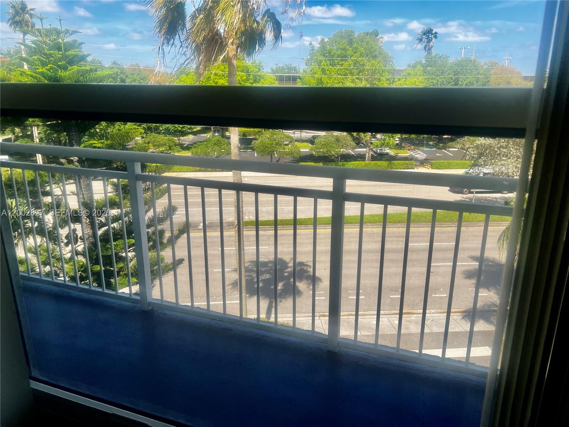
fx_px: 427
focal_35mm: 26
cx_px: 284
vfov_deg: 53.1
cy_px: 214
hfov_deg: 67.3
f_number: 1.5
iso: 50
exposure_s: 1/696
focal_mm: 5.7
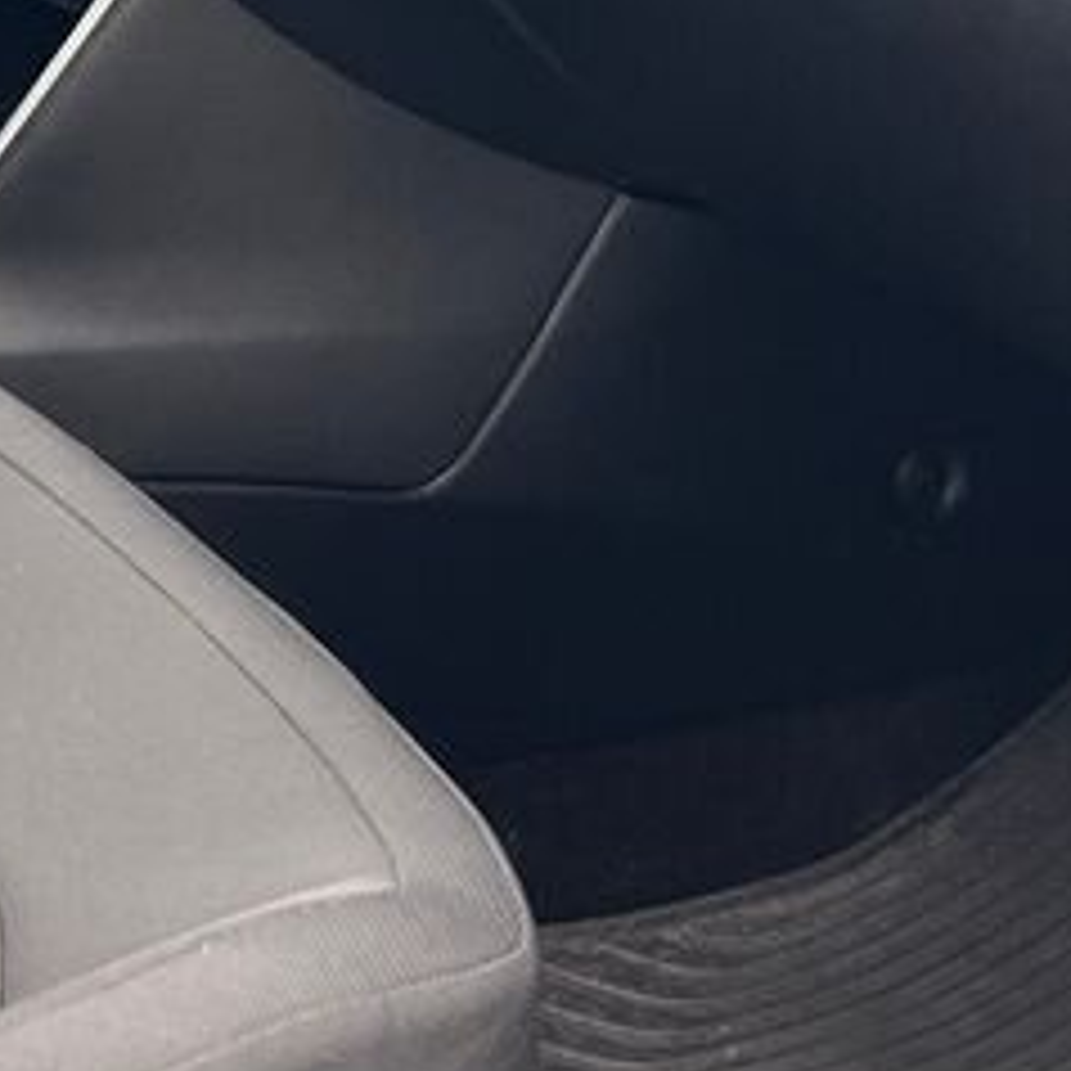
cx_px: -122
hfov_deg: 17.0
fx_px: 3465
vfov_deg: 17.0
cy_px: -90
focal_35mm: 99
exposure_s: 1/121
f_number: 1.6
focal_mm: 5.1
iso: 64
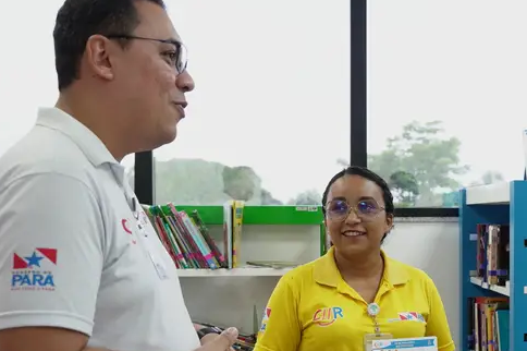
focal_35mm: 64
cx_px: 426
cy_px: 251
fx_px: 936
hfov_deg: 30.6
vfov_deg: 21.1
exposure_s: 1/160
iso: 1600
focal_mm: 24
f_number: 3.2
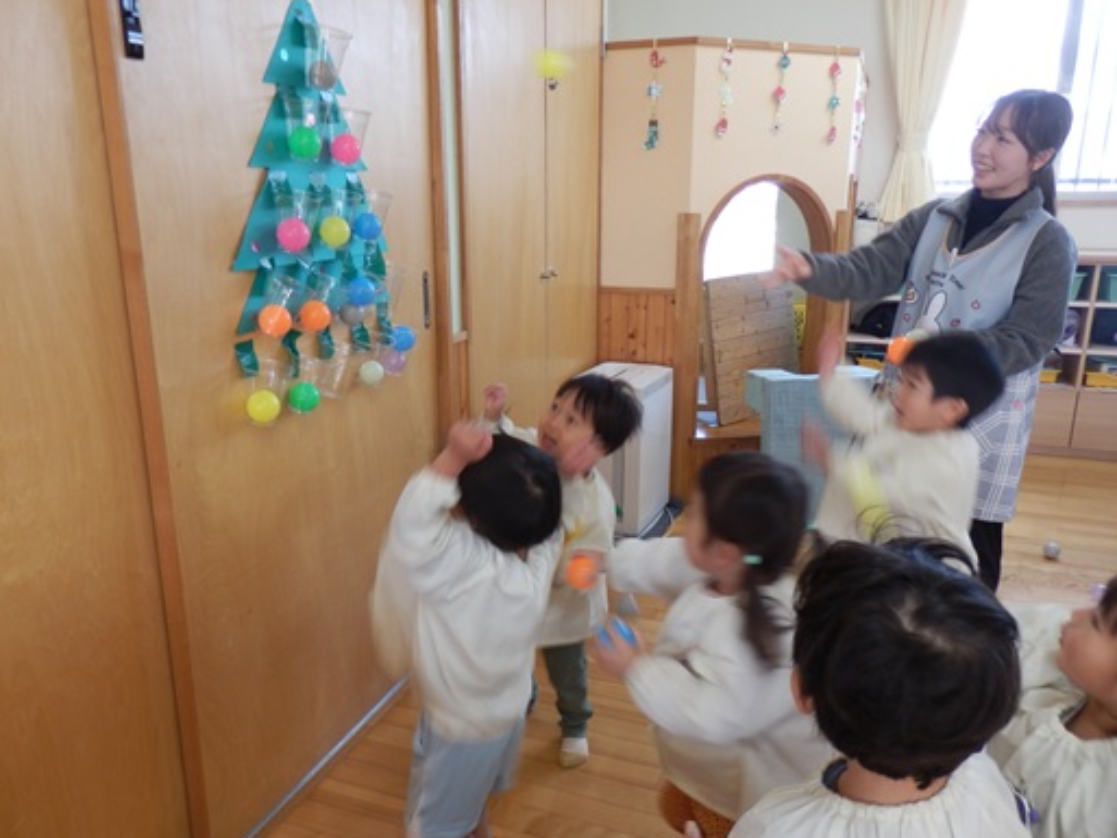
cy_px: 431
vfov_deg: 53.1
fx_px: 839
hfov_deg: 67.3
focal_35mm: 26
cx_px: 539
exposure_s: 1/30
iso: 80
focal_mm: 4.5
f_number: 3
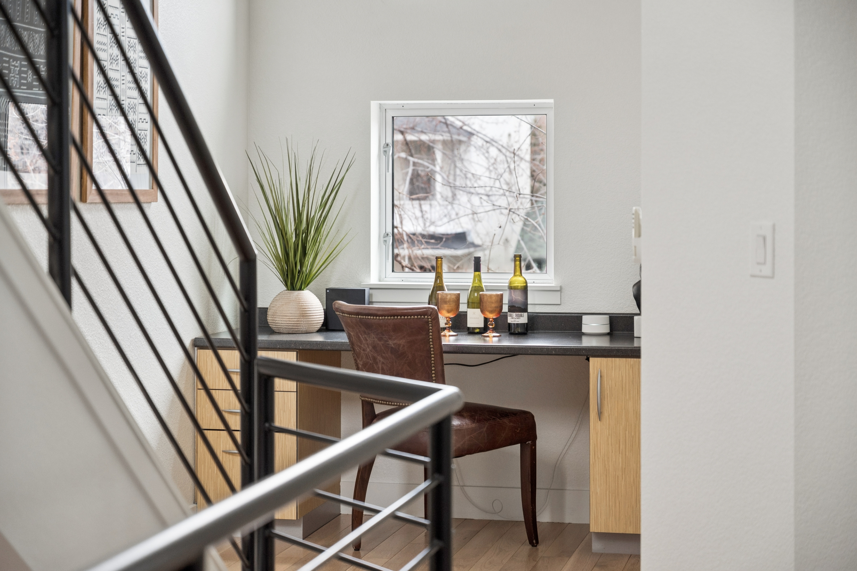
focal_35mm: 70
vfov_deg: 19.4
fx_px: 1666
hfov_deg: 28.9
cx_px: 428
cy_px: 286
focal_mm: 70
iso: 800
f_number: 4
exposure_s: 1/250
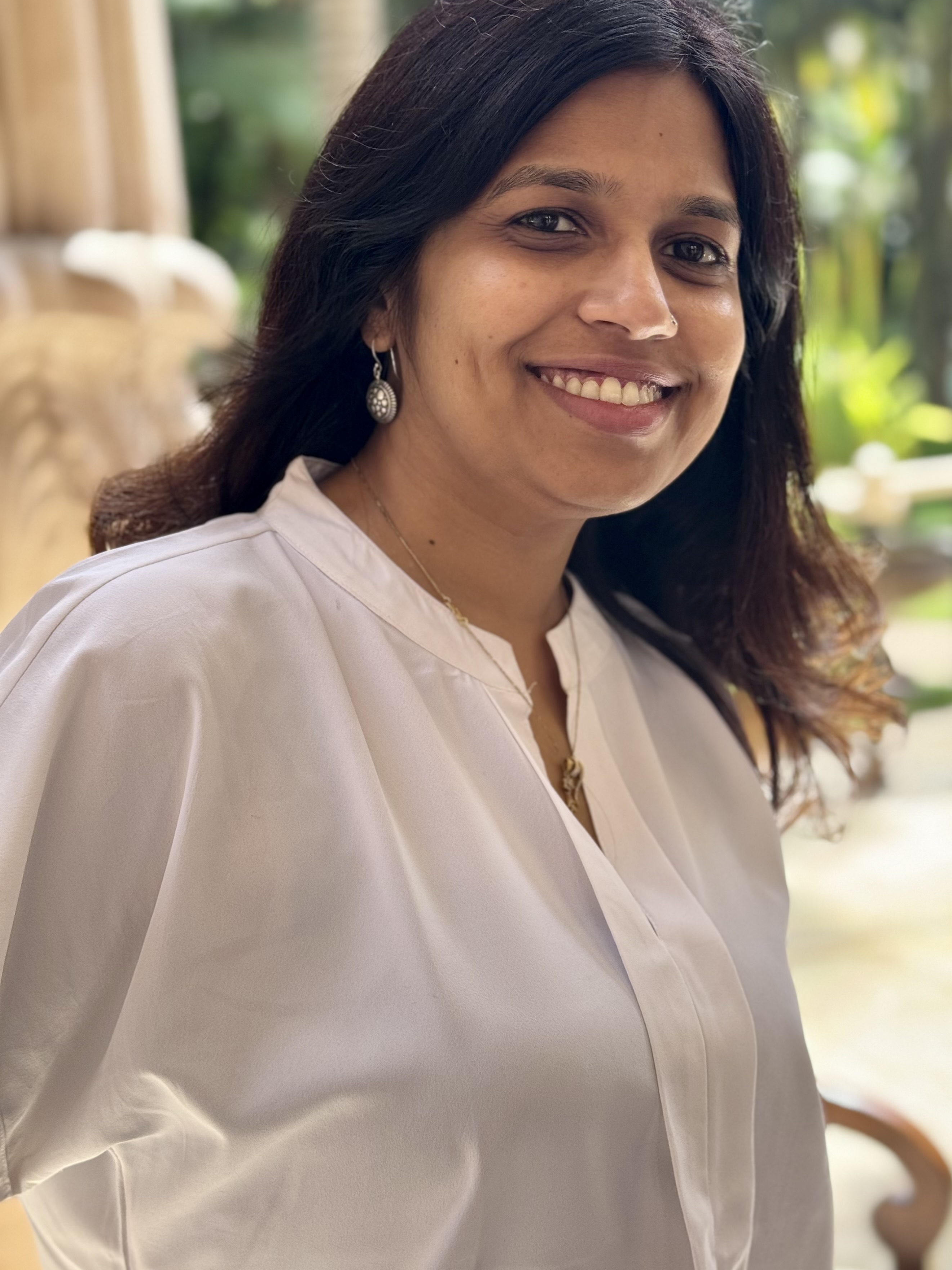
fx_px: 2017
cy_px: 555
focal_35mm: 55
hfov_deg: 26.5
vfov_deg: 34.9
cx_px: 545
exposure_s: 1/244
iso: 64
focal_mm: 6.76
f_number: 1.78
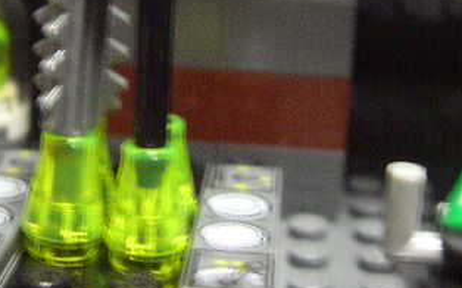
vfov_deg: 15.8
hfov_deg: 24.9
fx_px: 1032
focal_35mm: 82
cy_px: 50
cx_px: 110
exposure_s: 1/4
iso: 400
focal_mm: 8
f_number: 2.8
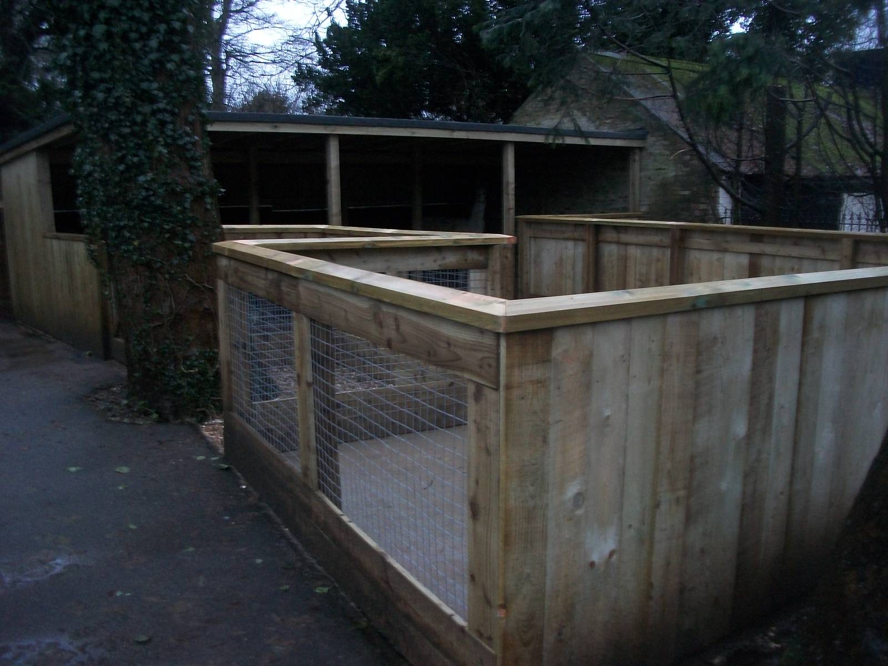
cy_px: 333
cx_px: 444
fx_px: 821
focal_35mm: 32
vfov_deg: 44.2
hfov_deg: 56.8
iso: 220
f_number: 2.9
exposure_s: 1/8
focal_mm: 5.7
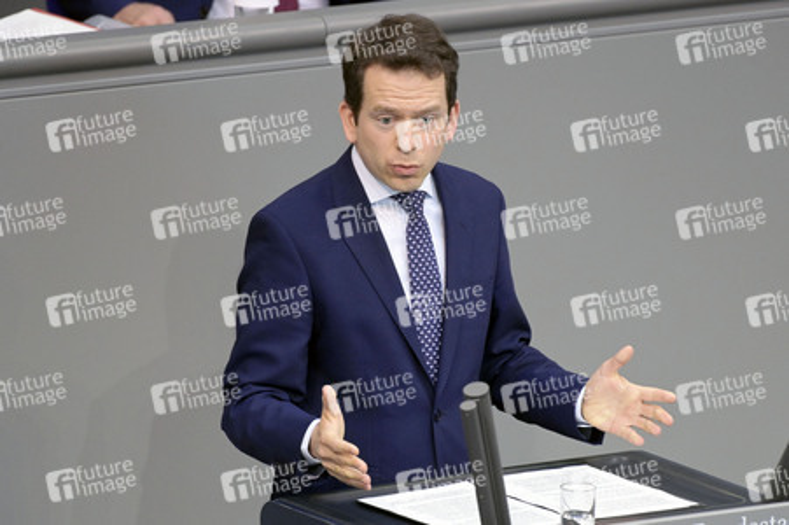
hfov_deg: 4.7
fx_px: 9636
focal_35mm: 440
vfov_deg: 3.1
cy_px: 262
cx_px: 394
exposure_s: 1/400
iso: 8000
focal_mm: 440
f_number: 5.6
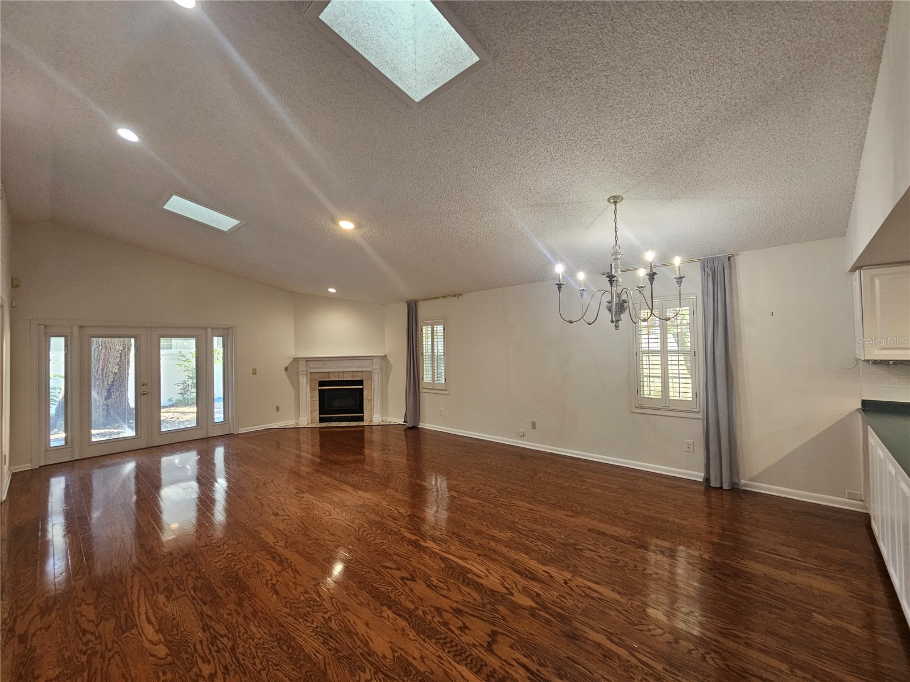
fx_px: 342
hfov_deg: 106.2
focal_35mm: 13
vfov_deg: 89.9
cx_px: 455
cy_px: 341
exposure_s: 1/60
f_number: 2.2
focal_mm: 2.2
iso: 200
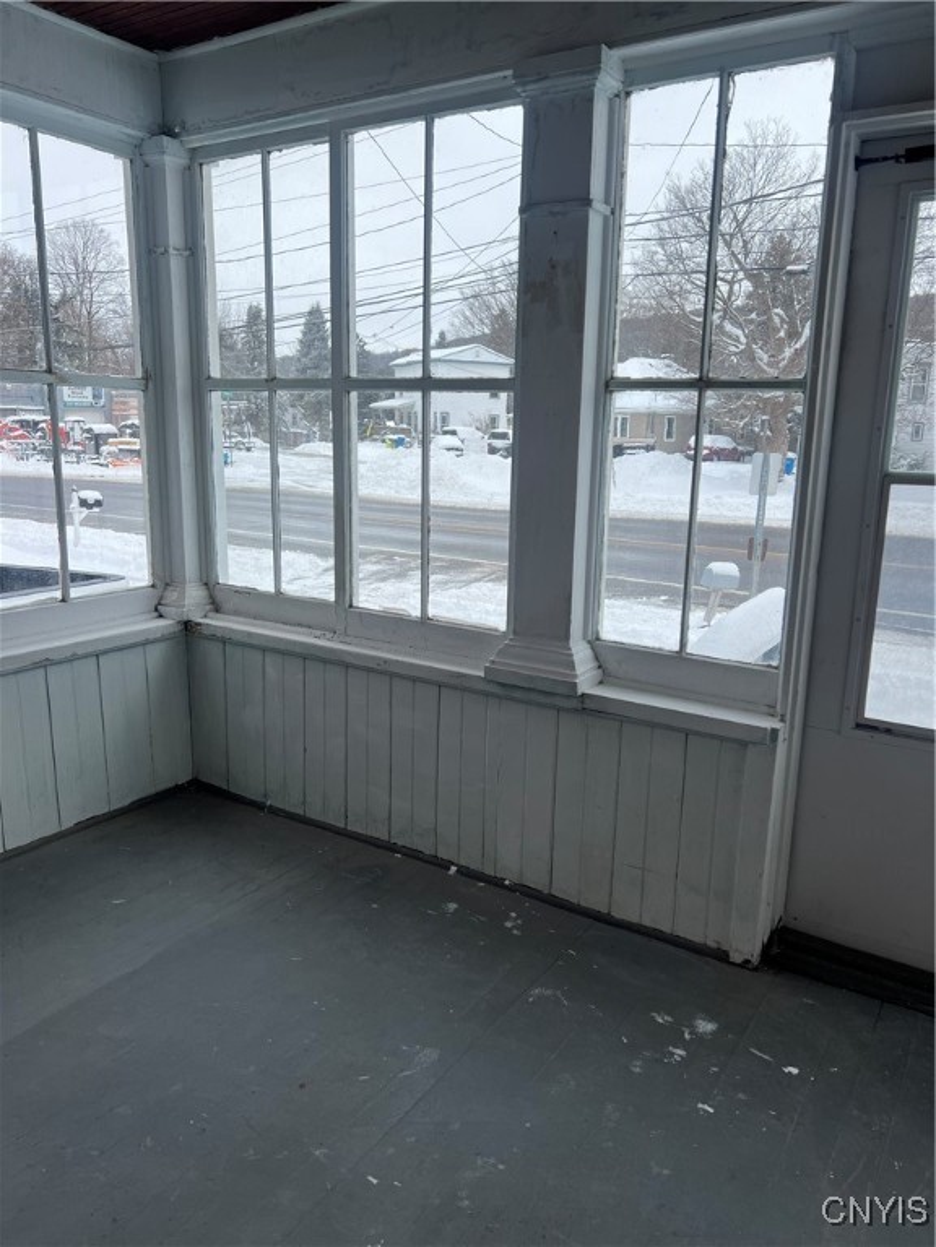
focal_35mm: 26
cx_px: 468
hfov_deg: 53.1
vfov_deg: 67.3
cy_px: 624
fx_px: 937
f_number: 1.5
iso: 50
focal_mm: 5.7
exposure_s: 1/1412
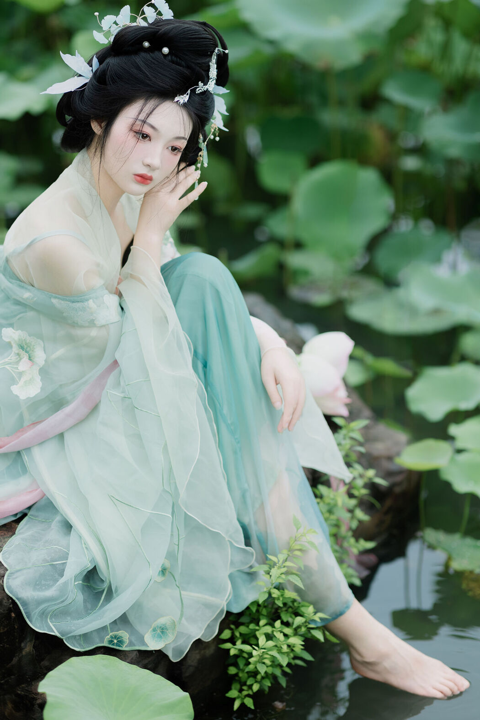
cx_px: 240
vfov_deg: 23.9
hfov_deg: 16.1
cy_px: 360
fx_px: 1700
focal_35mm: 85
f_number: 2
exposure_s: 1/640
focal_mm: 85
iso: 100
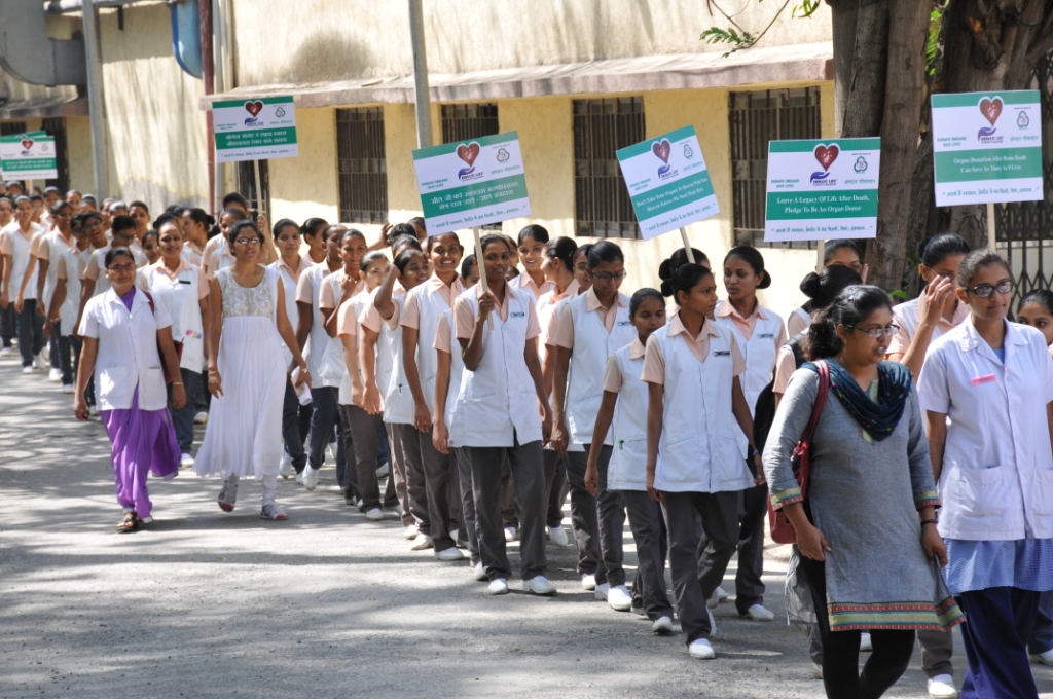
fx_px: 4163
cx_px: 526
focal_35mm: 142
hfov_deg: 14.4
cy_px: 350
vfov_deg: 9.6
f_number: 7.1
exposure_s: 1/200
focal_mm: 95
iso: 400
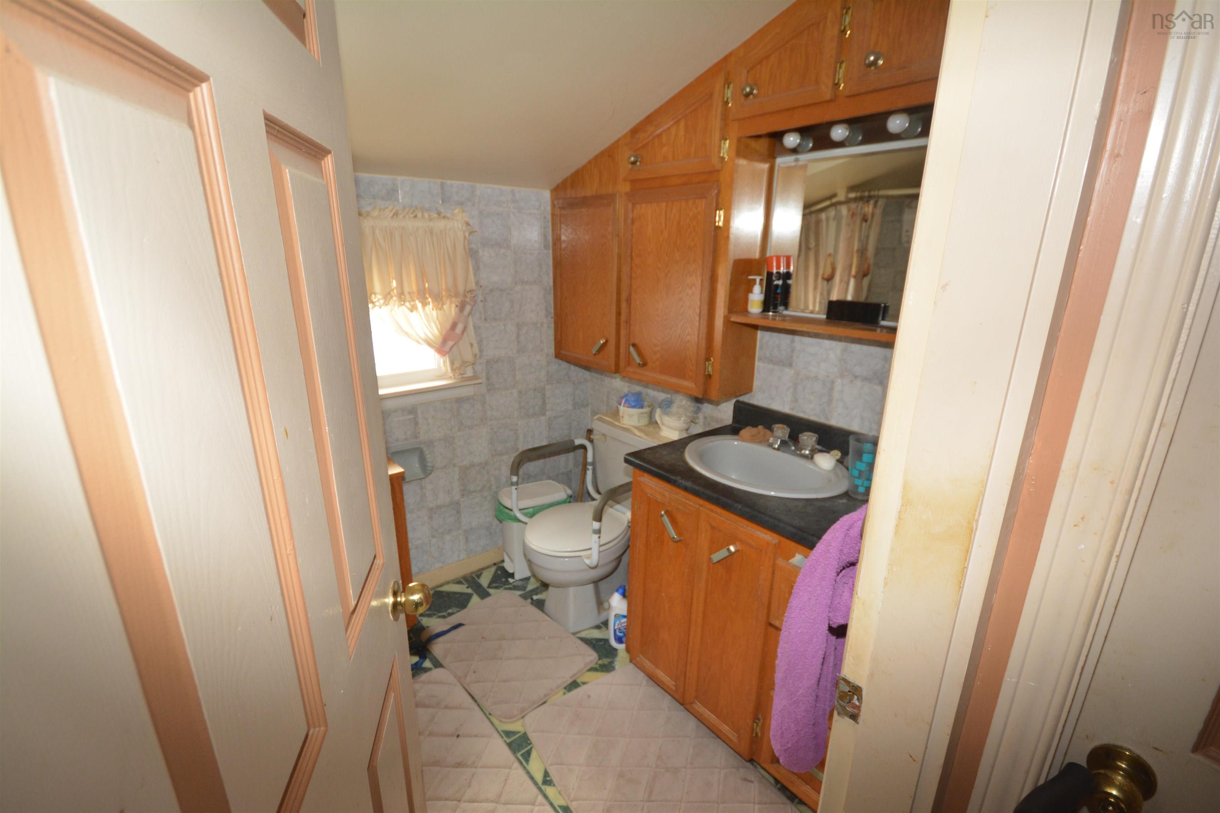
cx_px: 610
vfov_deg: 77.3
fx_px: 508
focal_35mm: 15
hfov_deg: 100.4
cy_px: 406
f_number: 4
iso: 1100
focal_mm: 10
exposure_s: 1/60
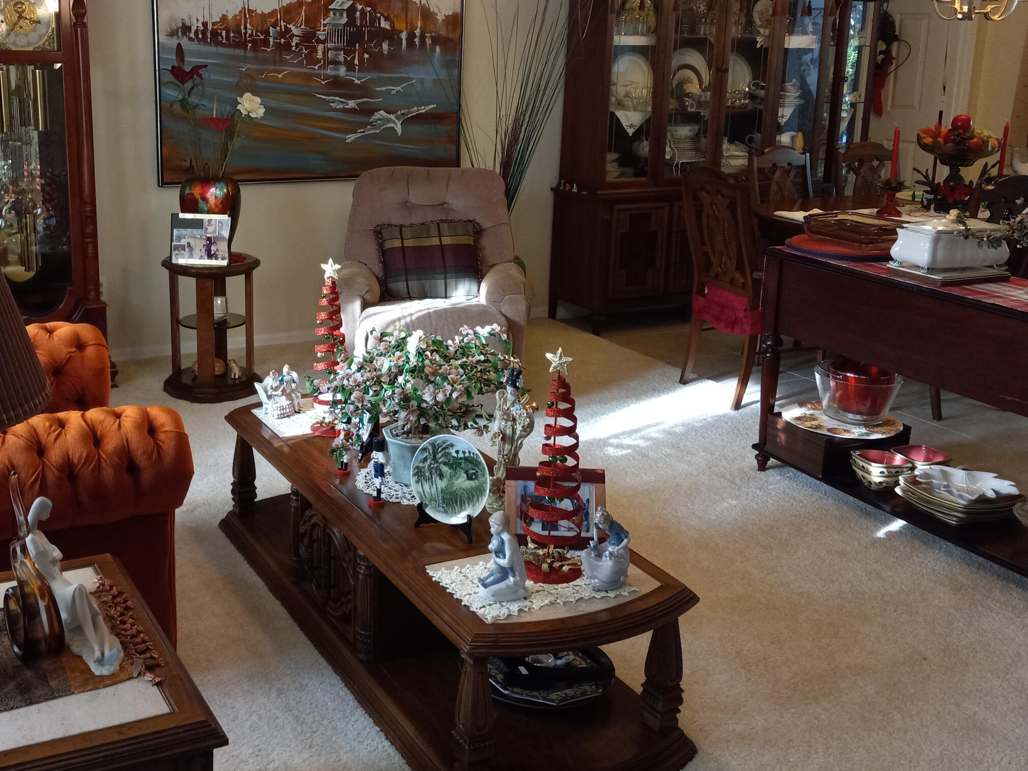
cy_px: 298
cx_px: 344
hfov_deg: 46.1
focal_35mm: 40
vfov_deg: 35.8
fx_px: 1188
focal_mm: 3.94
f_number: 1.8
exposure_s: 1/60
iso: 200
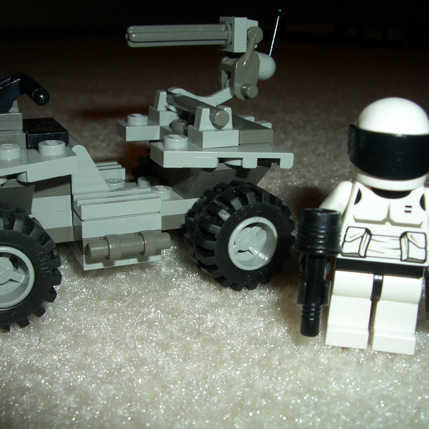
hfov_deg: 40.0
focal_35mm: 42
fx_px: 589
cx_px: 196
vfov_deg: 40.0
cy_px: 216
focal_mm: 5.8
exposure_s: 1/60
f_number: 4.3
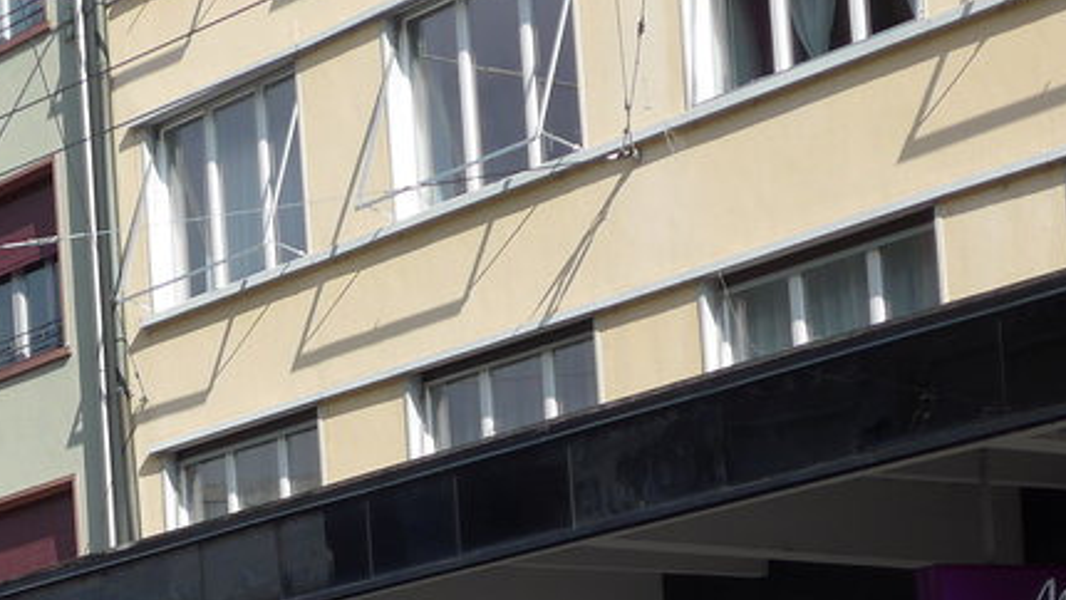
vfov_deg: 8.0
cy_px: 863
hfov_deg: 14.2
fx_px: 4212
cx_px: 20
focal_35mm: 149
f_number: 3.2
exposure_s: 1/1000
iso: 80
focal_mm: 10.1
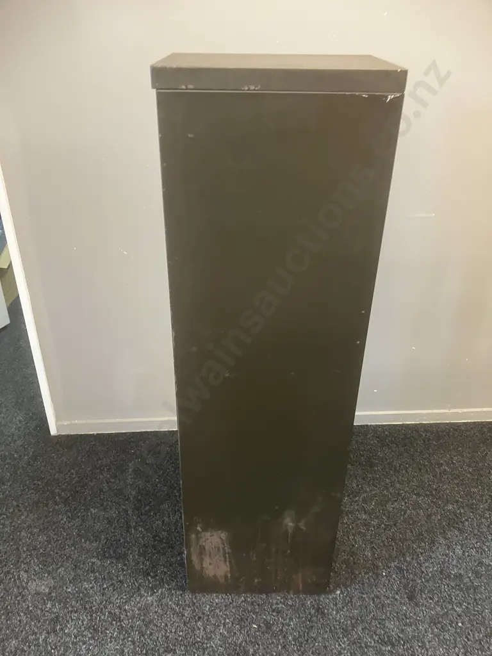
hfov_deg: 49.7
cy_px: 328
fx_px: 531
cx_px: 246
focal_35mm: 28
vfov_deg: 63.4
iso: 320
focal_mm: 3.99
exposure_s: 1/33
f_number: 1.8
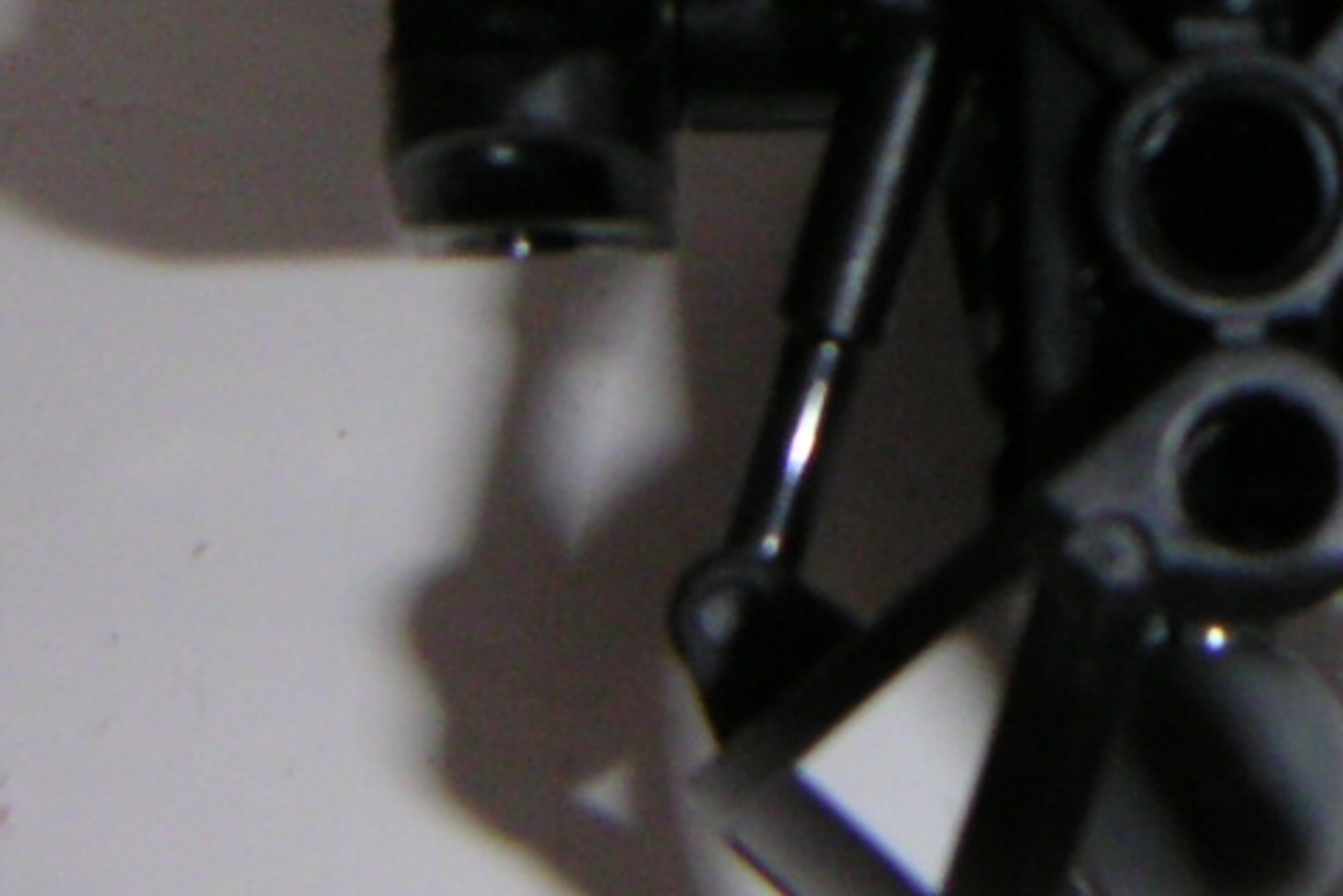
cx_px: 1000
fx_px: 4440
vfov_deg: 11.4
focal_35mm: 119
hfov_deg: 17.1
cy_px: -64
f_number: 6.7
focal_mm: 5.7
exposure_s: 1/45
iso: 200
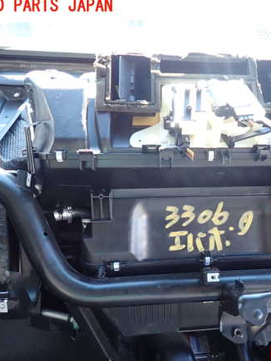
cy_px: 180
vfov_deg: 53.9
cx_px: 210
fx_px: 355
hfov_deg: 40.4
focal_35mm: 34
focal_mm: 4.5
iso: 125
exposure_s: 1/60
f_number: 2
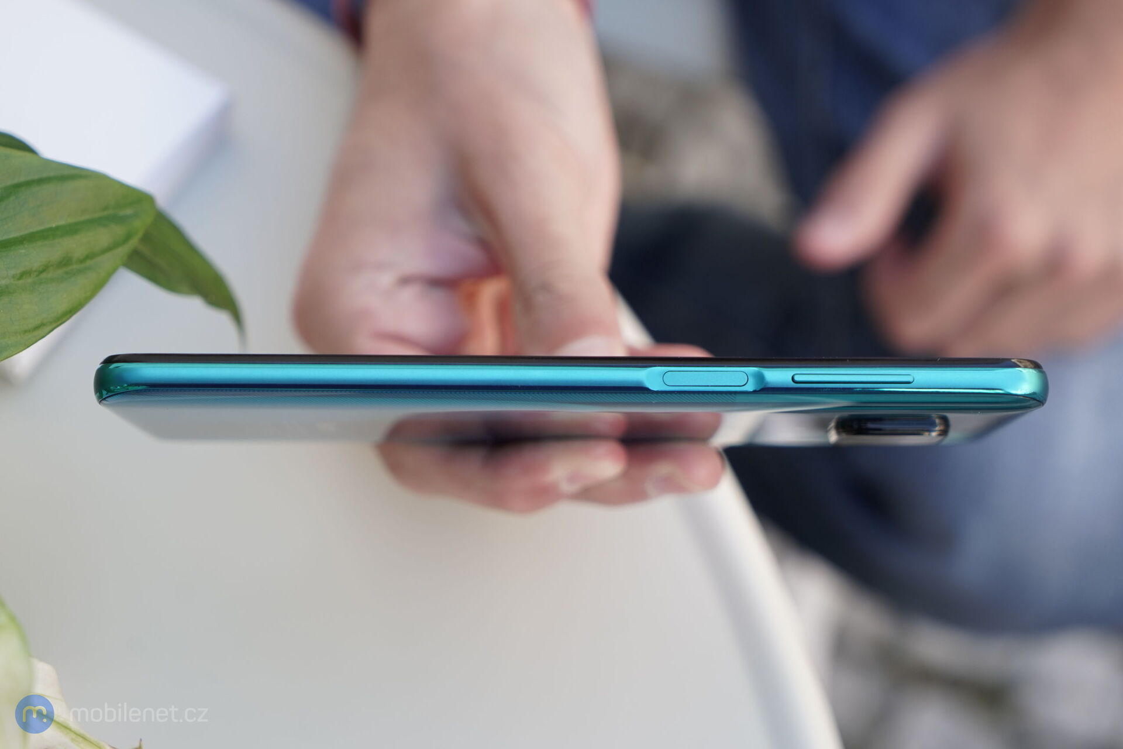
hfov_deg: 28.8
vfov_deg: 19.5
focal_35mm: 70
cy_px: 374
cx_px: 562
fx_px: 2183
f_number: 5
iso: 250
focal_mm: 70
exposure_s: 1/160
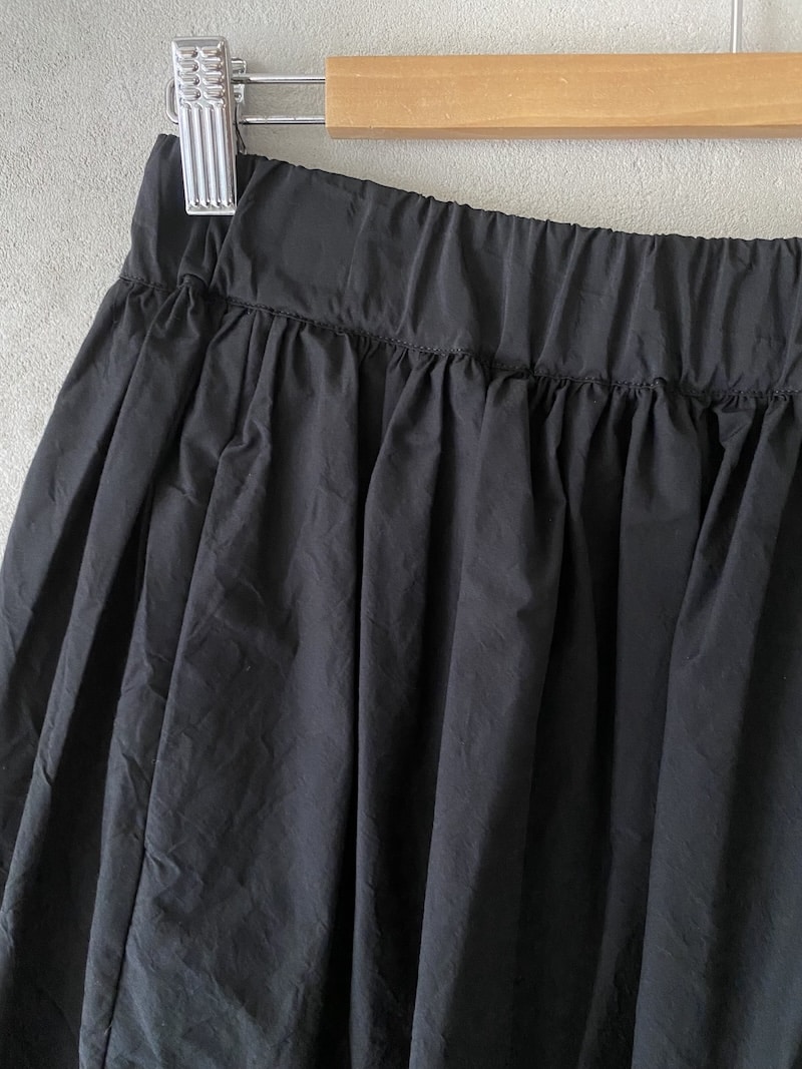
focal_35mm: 26
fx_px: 803
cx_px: 401
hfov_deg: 53.1
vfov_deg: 67.3
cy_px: 534
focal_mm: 4.25
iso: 500
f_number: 1.8
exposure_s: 1/55
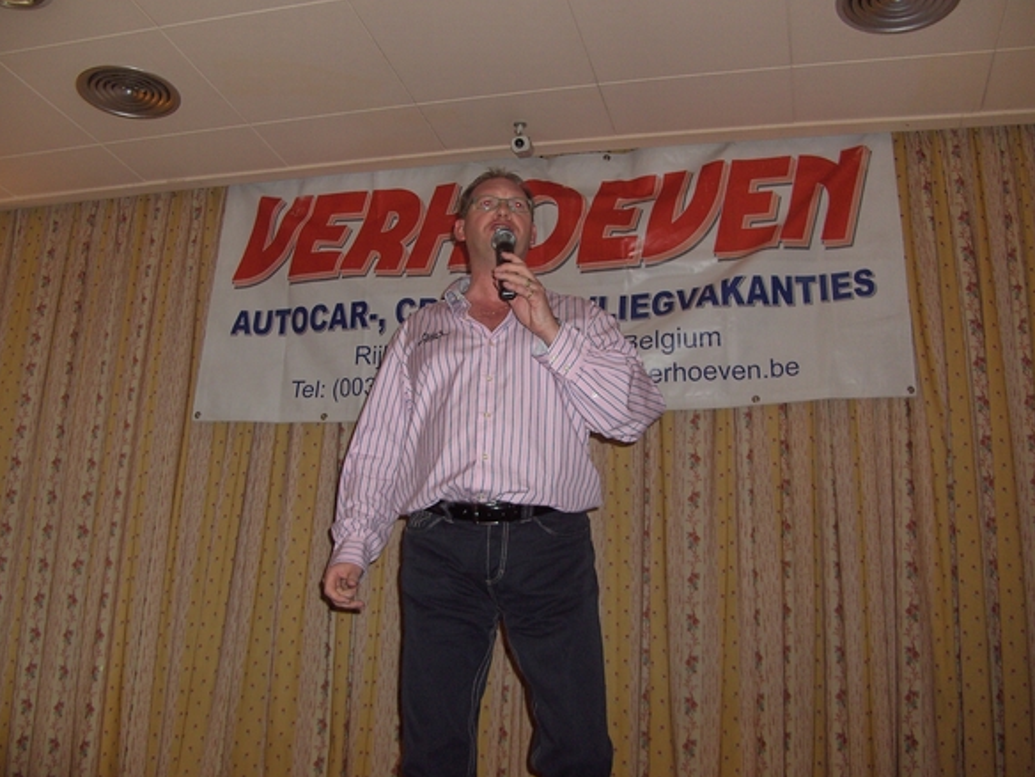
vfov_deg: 37.7
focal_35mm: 38
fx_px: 1136
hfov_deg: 49.0
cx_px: 519
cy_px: 383
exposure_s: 1/50
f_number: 2.8
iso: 100
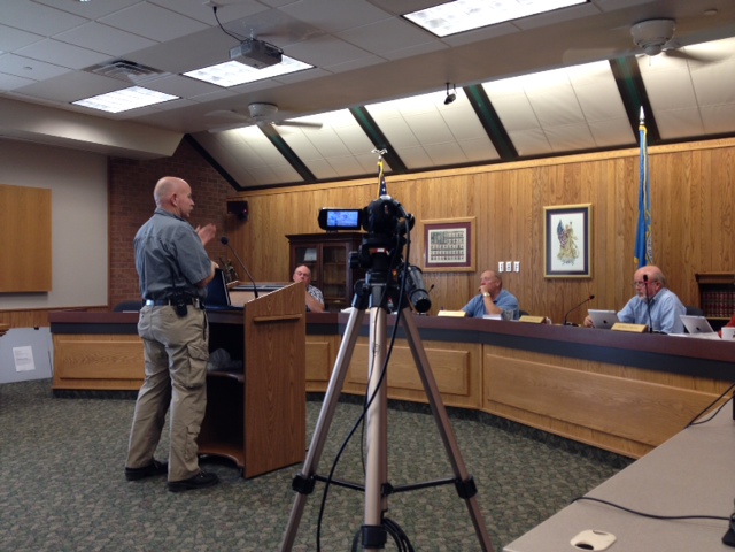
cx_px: 368
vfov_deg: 40.7
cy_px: 276
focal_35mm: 35
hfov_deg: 52.6
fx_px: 743
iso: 50
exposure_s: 1/20
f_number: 2.4
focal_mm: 4.28
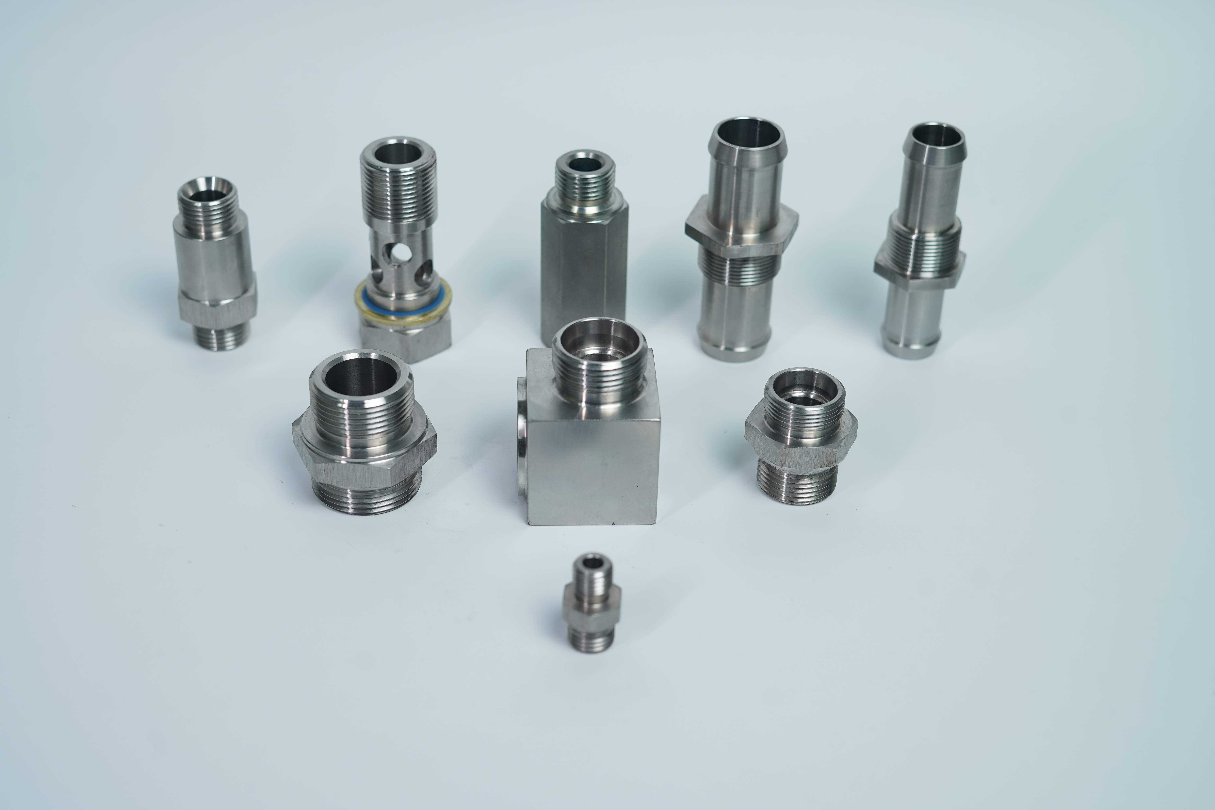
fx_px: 1687
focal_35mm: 50
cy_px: 405
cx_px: 608
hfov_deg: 39.6
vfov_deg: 27.0
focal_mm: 50
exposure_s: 1/160
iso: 250
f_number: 4.5
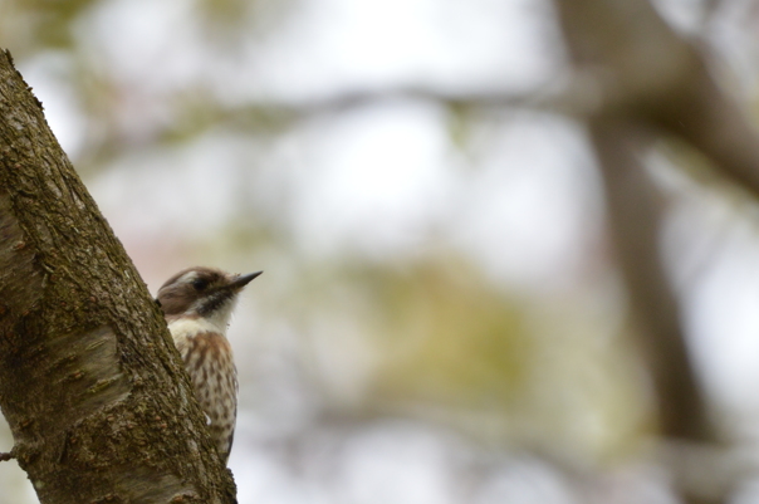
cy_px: 386
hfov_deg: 1.4
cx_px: 241
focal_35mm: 1526
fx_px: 32130
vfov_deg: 0.9
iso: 400
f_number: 6.3
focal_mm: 600
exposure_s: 1/640
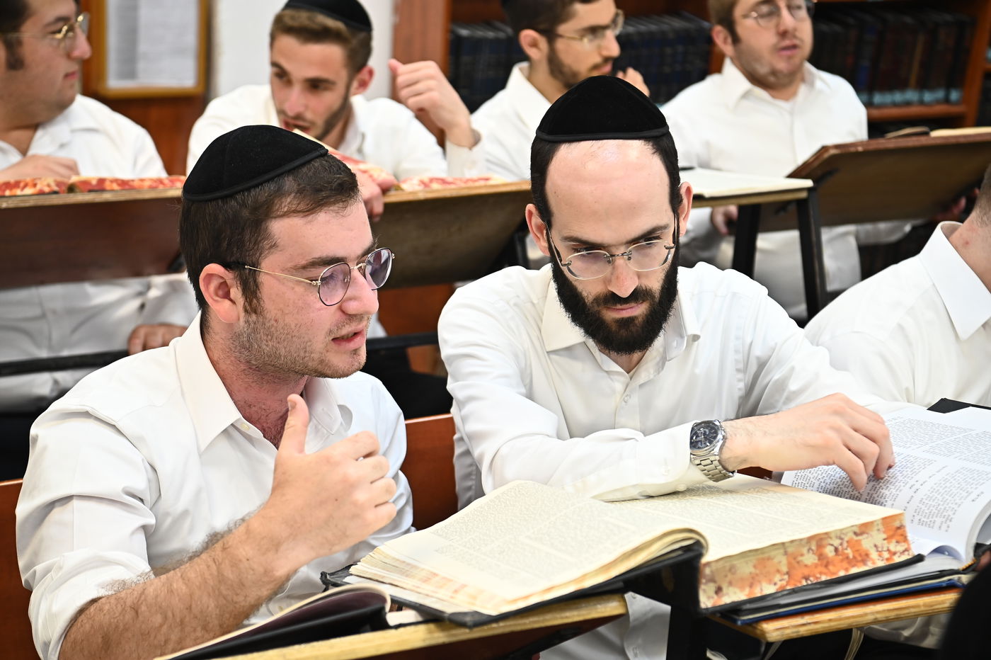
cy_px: 330
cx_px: 496
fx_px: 1926
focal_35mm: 70
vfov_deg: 19.4
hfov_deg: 28.9
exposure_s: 1/160
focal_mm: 70
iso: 1000
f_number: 4.5
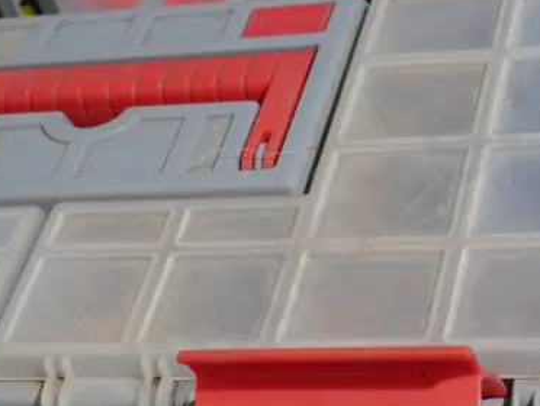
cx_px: 167
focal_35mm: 121
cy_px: 366
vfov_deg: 12.2
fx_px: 1890
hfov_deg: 16.2
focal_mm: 22
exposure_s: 1/60
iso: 800
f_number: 4.7
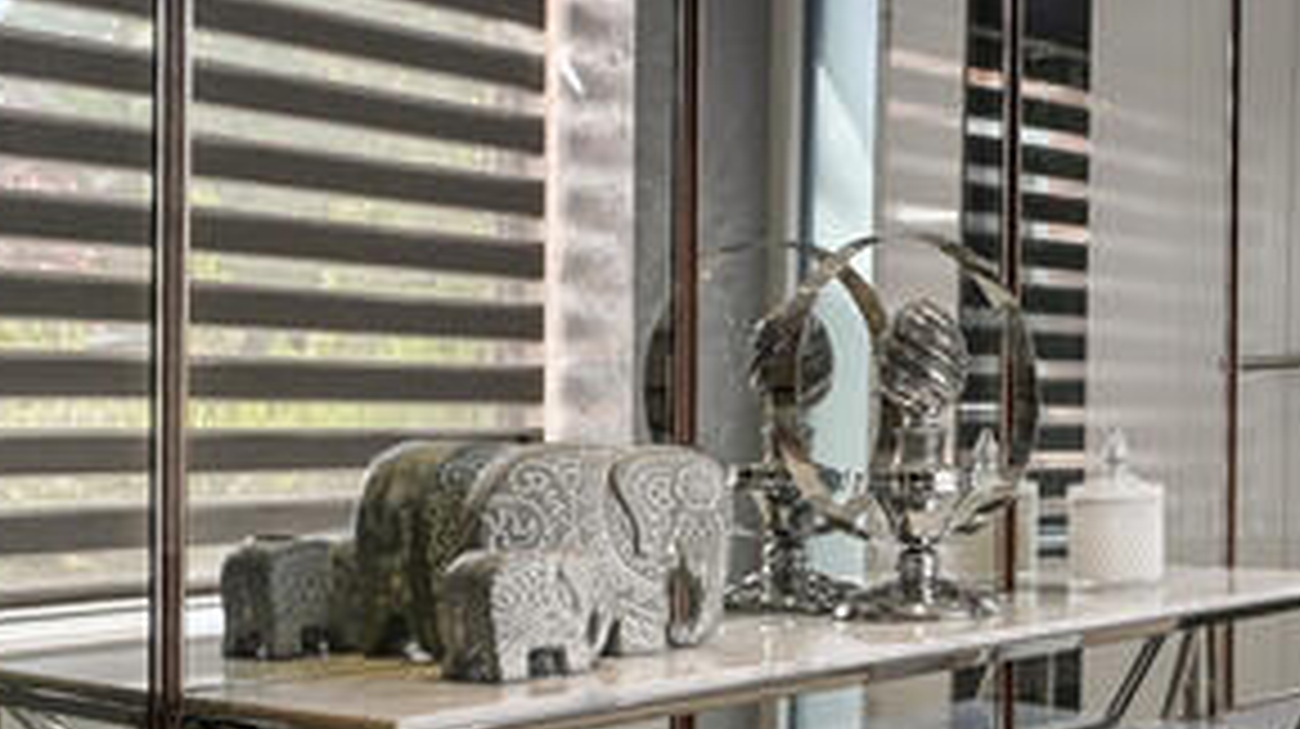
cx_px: 1516
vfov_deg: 23.0
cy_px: 412
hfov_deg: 33.4
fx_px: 1791
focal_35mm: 52
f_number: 8
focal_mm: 14
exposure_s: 1/5
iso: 400
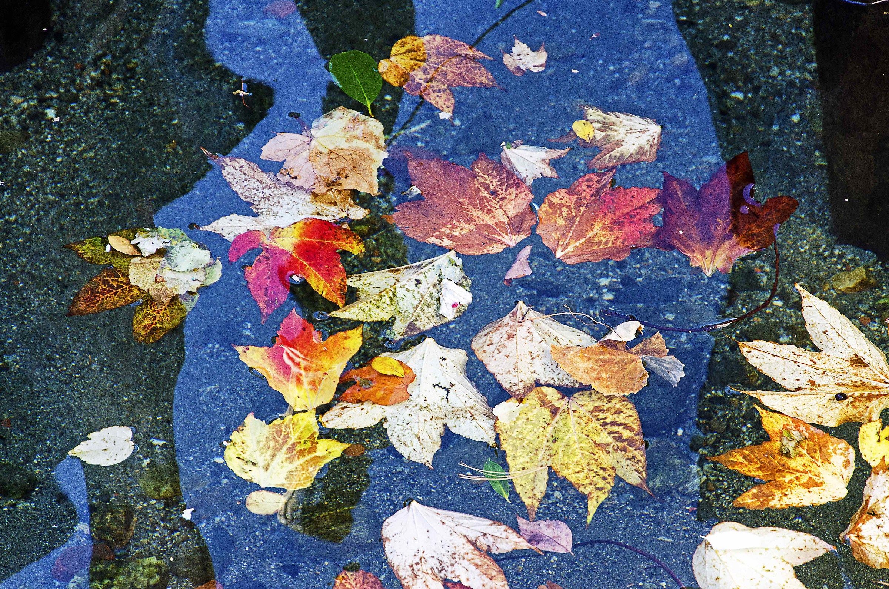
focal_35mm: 158
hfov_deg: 13.1
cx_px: 444
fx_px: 3881
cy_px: 294
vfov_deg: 8.7
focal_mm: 105
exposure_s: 1/125
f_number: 5.6
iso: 640
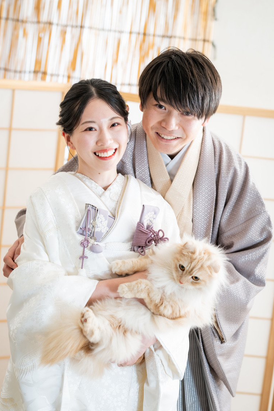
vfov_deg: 22.6
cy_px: 210
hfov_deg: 15.2
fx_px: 1027
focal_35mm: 90
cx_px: 132
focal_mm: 85
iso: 320
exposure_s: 1/125
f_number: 3.2
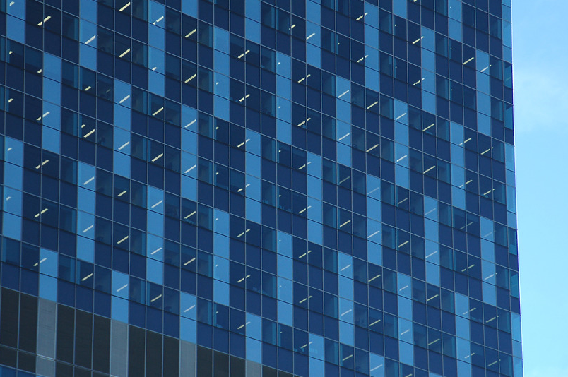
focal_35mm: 160
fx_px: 2514
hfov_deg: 12.9
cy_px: 167
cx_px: 254
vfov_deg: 8.6
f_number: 6
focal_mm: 95
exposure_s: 1/160
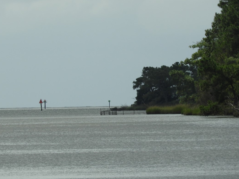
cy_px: 76
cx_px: 108
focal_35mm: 898
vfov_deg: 1.7
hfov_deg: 2.2
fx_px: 6202
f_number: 5.6
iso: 100
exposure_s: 1/1000
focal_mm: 116.5
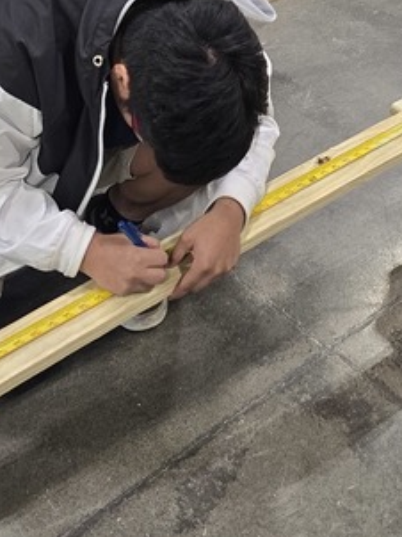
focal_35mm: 78
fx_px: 1209
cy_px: -148
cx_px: 354
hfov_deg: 18.6
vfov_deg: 22.6
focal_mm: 6.3
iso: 160
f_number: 1.7
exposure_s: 1/120
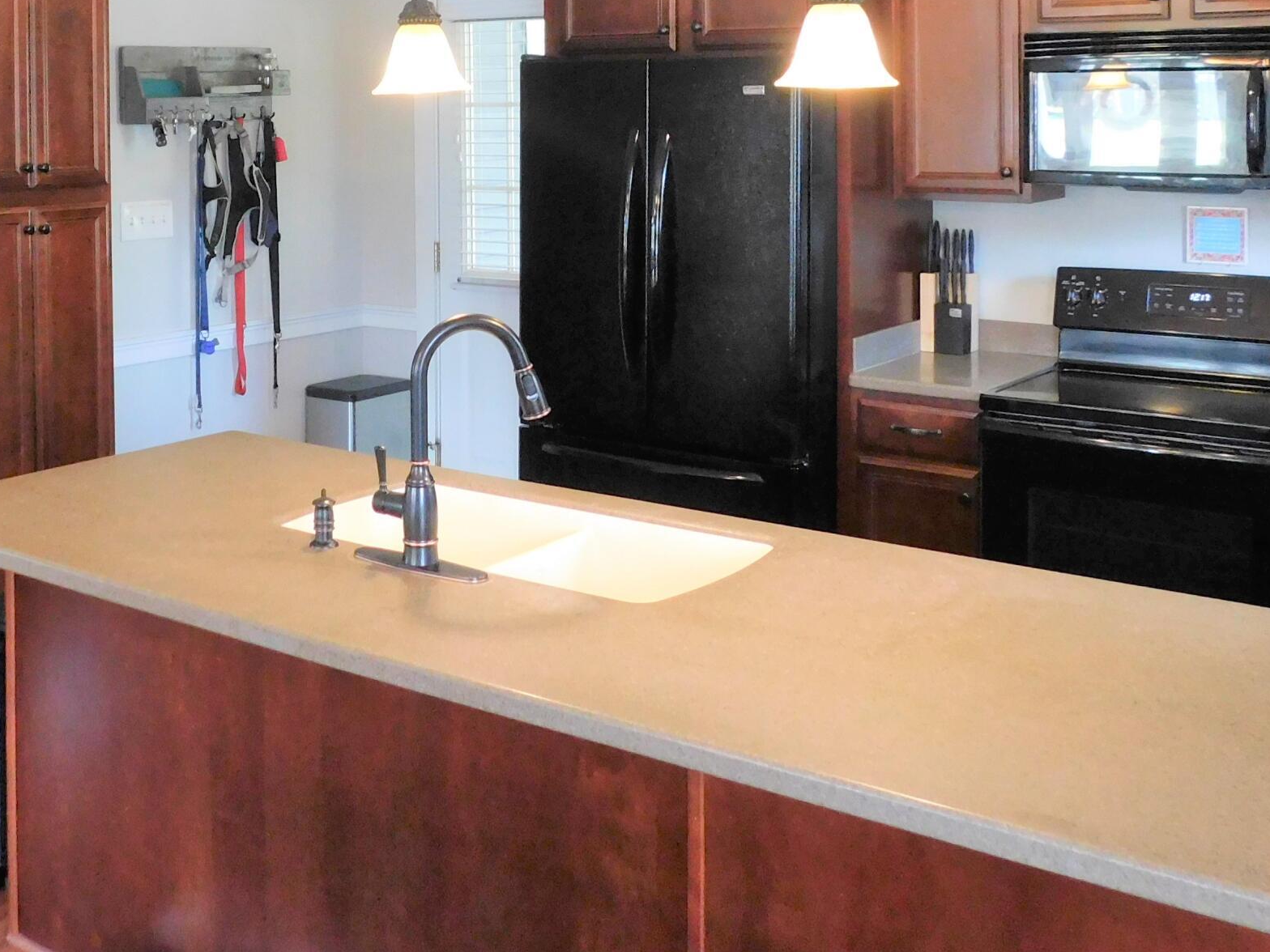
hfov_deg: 42.4
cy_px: 115
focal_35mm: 44
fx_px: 1614
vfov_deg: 31.5
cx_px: 428
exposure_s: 1/30
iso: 400
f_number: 3
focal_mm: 4
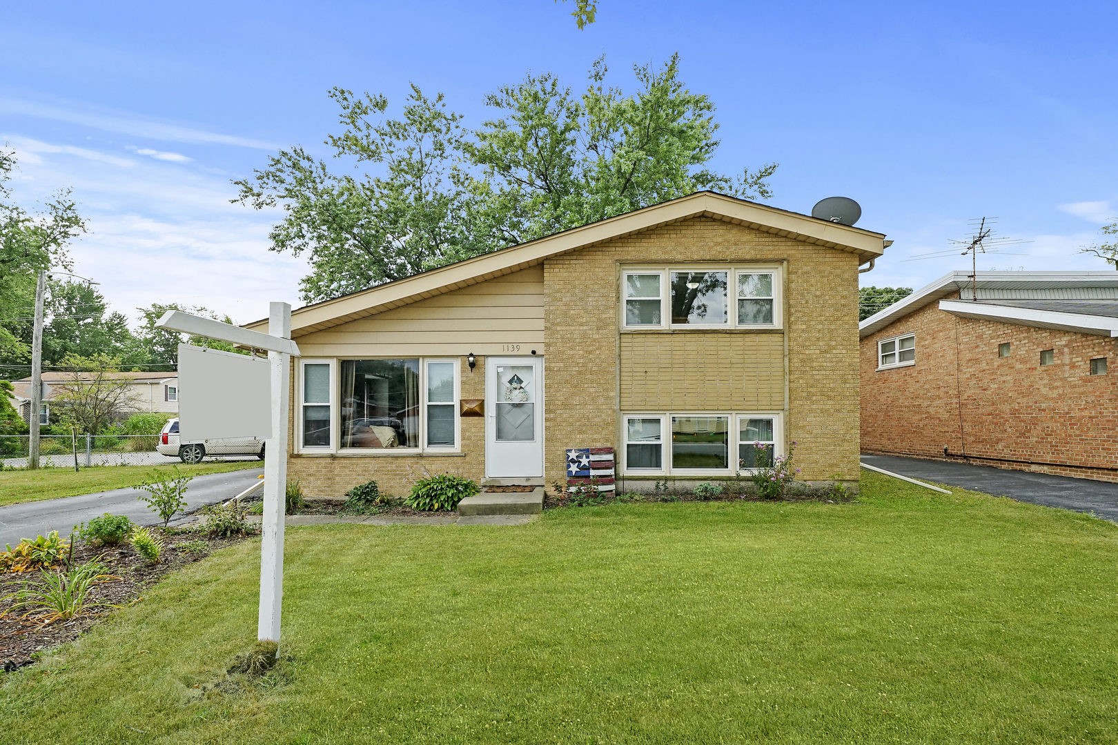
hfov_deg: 93.3
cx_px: 559
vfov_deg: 70.4
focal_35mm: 17
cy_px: 372
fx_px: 528
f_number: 9
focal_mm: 17
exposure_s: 1/640
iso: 1000
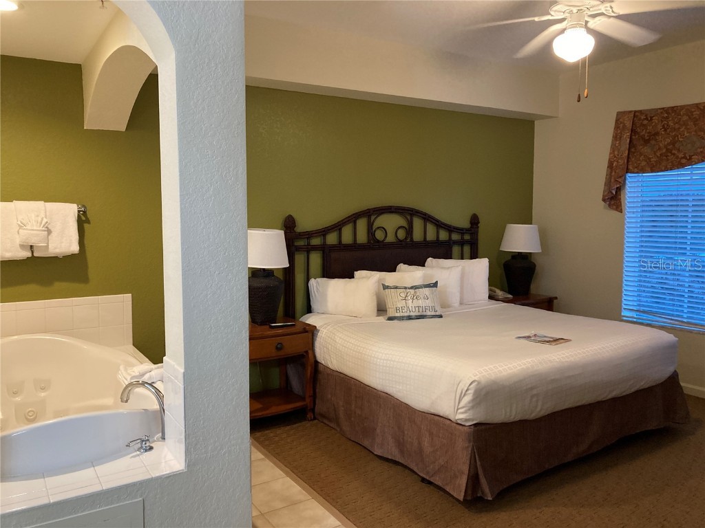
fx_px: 570
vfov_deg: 49.7
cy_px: 264
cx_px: 352
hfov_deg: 63.4
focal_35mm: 28
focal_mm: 3.99
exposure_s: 1/60
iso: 250
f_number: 1.8
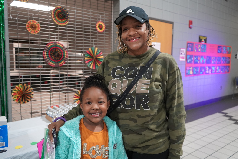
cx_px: 119
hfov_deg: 63.7
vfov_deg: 45.0
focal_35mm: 29
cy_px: 80
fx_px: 192
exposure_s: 1/160
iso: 6400
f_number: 4
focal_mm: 29
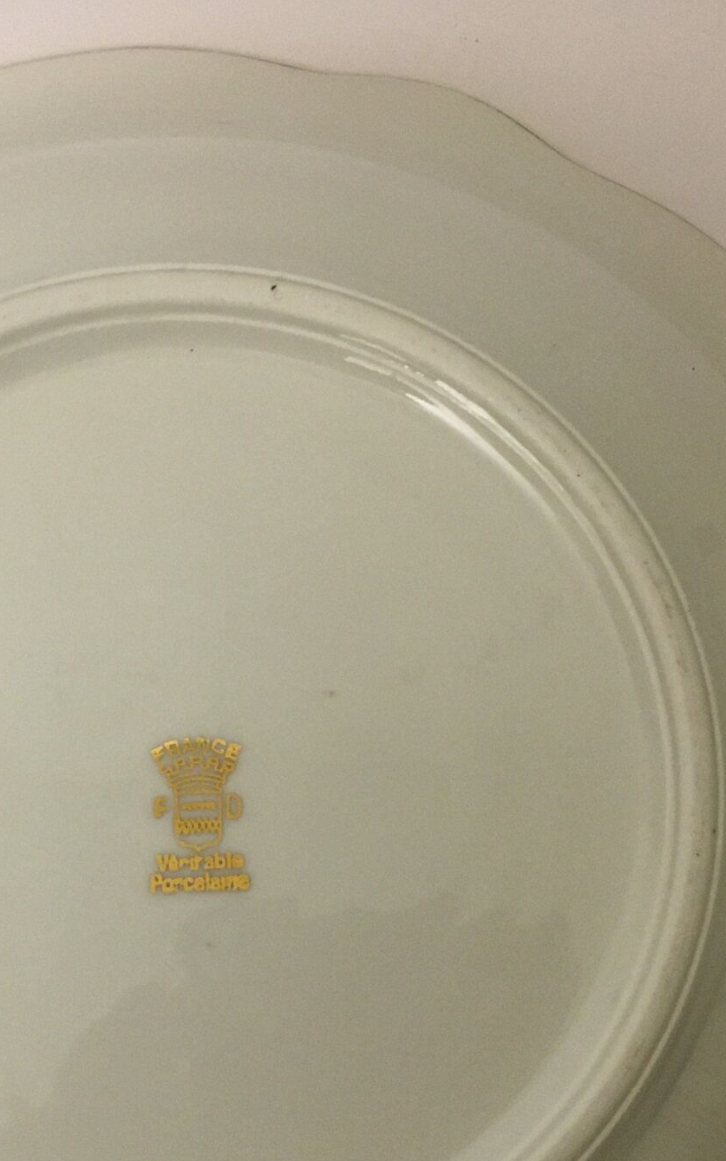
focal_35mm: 62
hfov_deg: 20.8
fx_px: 1963
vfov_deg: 32.4
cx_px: 217
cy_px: 870
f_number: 2.2
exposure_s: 1/33
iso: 160
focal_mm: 4.15
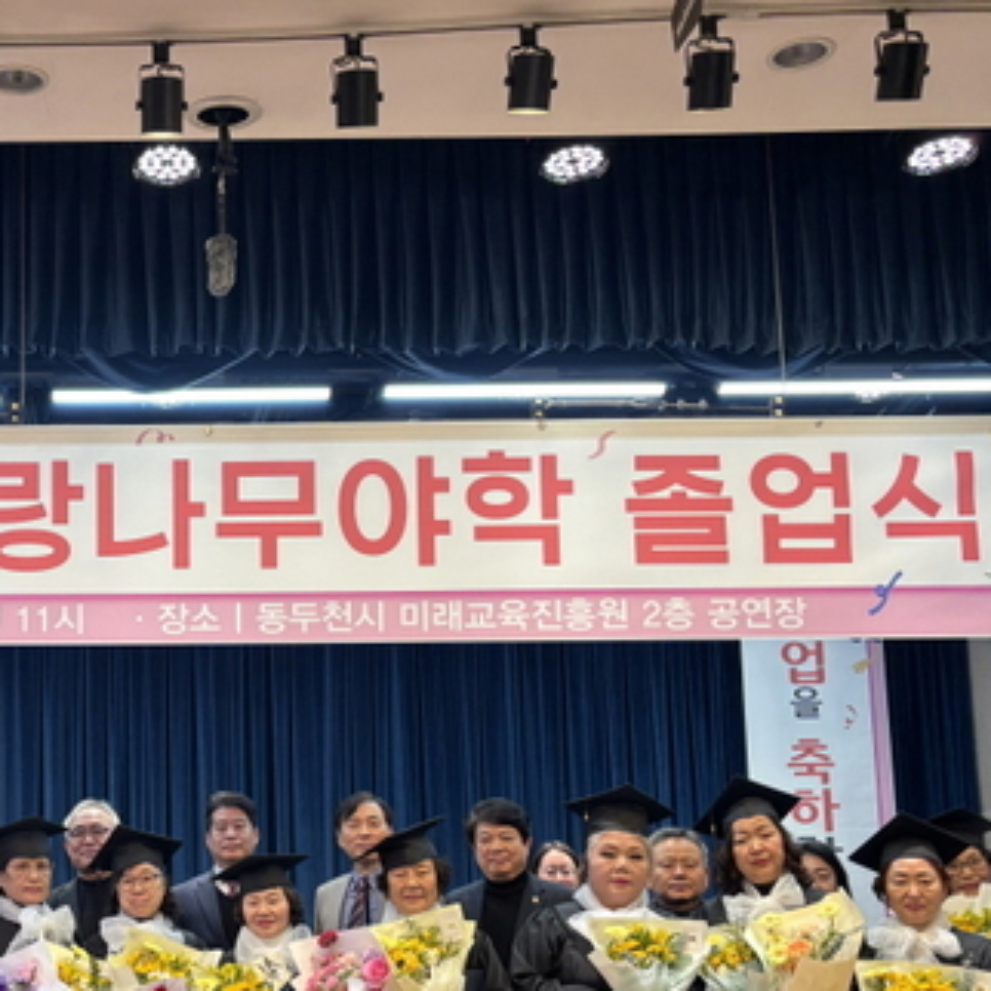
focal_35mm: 50
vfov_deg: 33.5
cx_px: 142
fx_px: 1619
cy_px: 709
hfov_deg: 32.7
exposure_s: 1/120
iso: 80
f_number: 1.6
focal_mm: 5.96
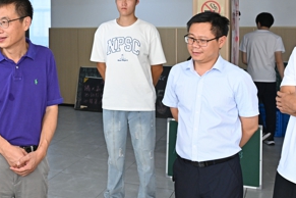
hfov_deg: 34.6
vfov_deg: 23.8
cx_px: 60
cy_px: 39
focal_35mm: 56
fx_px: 460
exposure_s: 1/160
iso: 1000
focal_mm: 24
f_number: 4
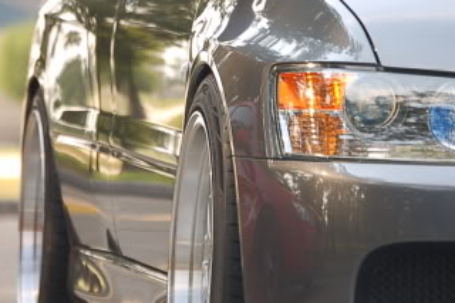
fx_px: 4535
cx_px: 301
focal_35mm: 359
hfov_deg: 5.7
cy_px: 181
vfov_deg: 3.8
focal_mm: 120
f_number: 5
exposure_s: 1/200
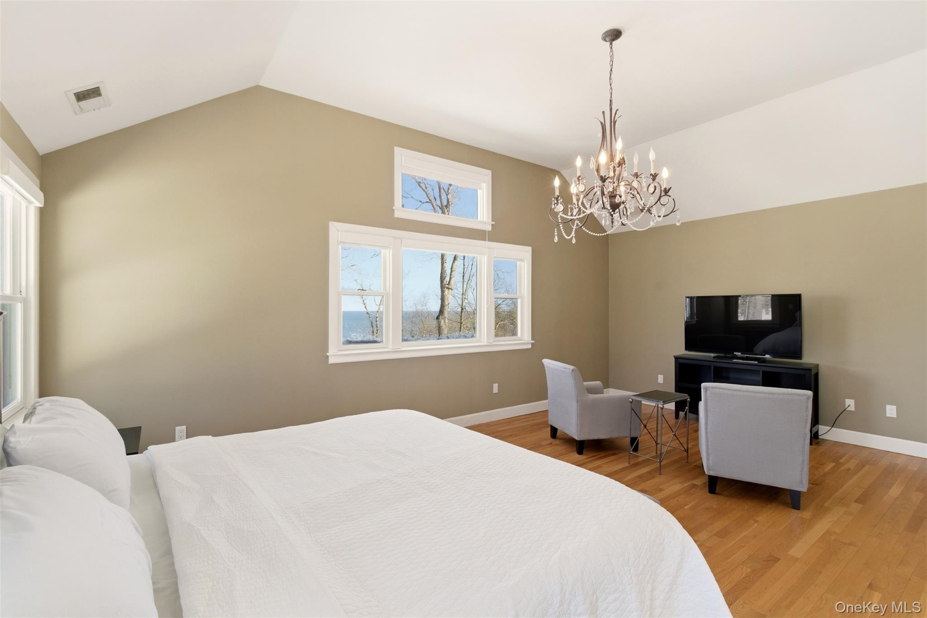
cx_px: 464
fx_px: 412
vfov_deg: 73.7
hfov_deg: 96.7
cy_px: 309
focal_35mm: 16
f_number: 9
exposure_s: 1/100
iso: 250
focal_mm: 16
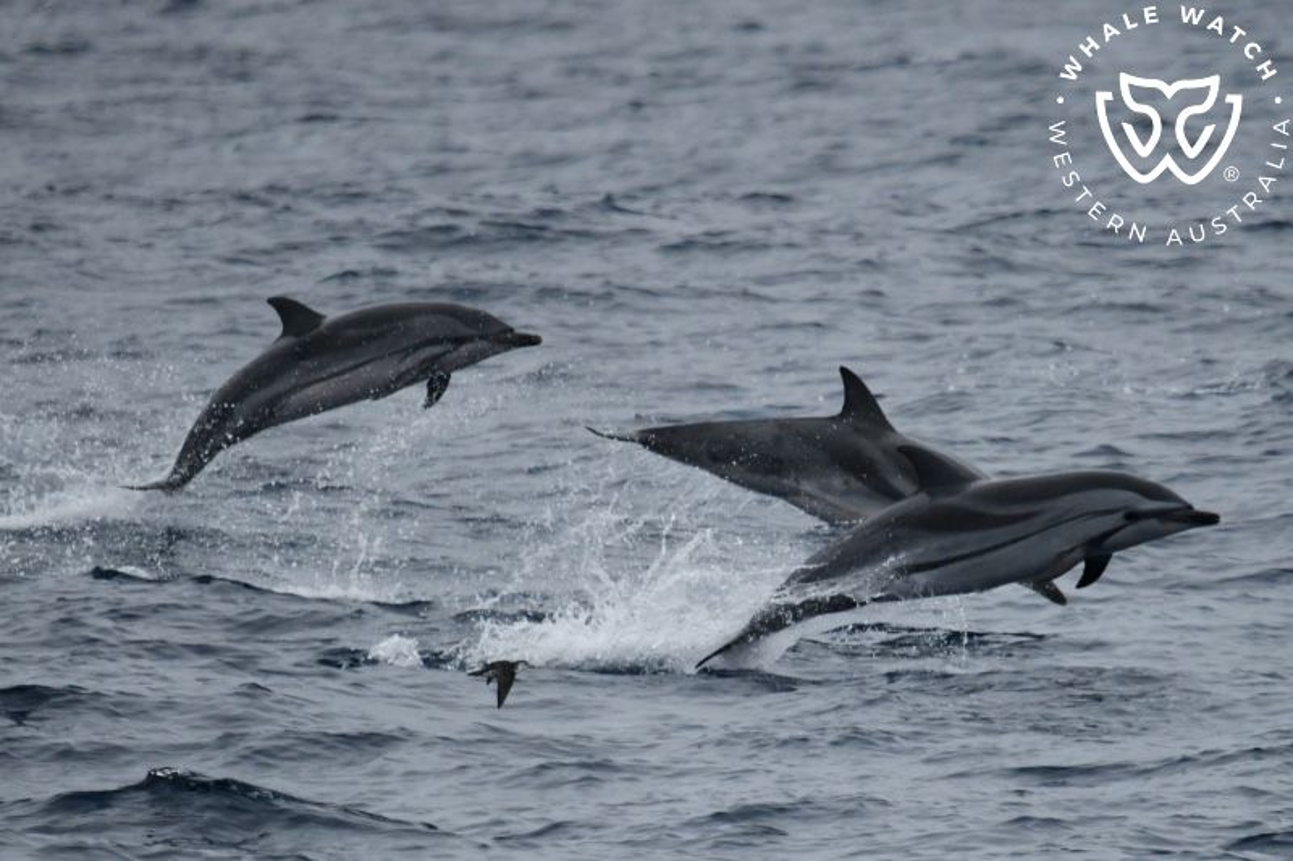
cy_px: 430
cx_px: 646
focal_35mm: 600
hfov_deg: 3.4
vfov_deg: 2.3
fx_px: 21544
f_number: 6.3
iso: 1800
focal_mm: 600
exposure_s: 1/8000
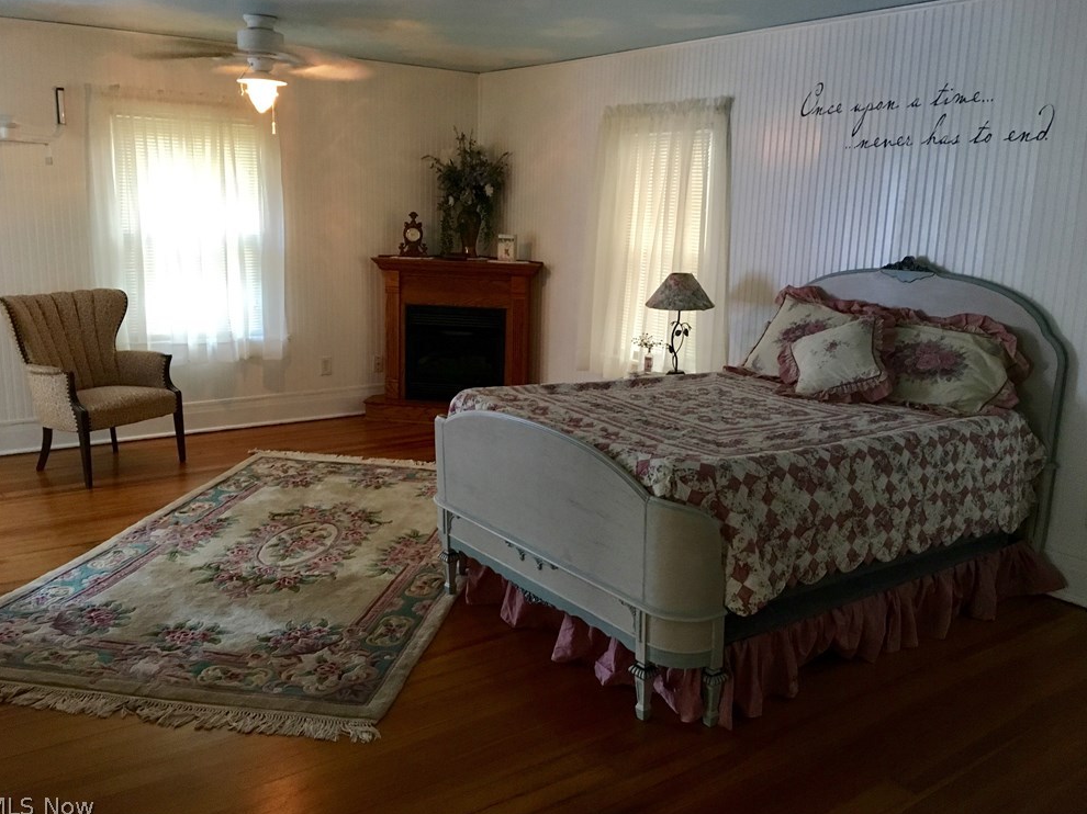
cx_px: 542
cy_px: 404
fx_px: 942
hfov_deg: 60.0
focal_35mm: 30
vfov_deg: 46.8
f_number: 2.2
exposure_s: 1/15
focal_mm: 4.15
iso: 200
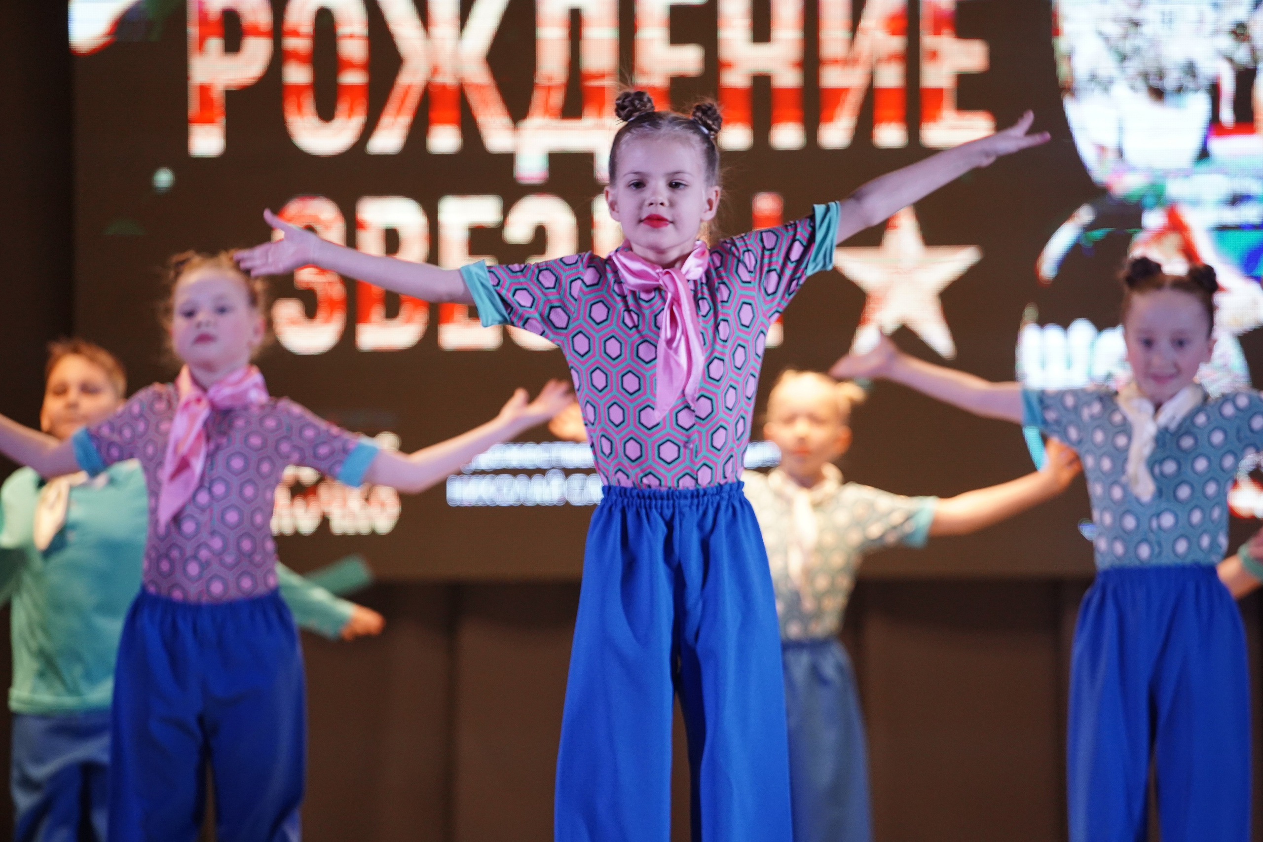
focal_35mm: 159
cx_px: 632
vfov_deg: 8.6
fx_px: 5578
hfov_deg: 12.9
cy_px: 421
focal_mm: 159
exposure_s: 1/500
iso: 3200
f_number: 4
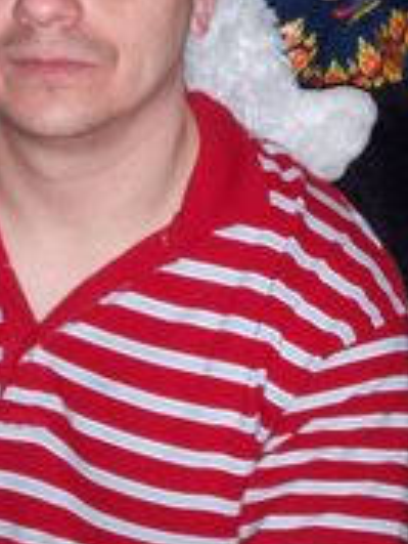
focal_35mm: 134
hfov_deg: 11.1
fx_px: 2103
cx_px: 313
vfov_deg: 14.5
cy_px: 18
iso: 200
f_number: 3.4
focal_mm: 7.9
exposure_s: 1/30
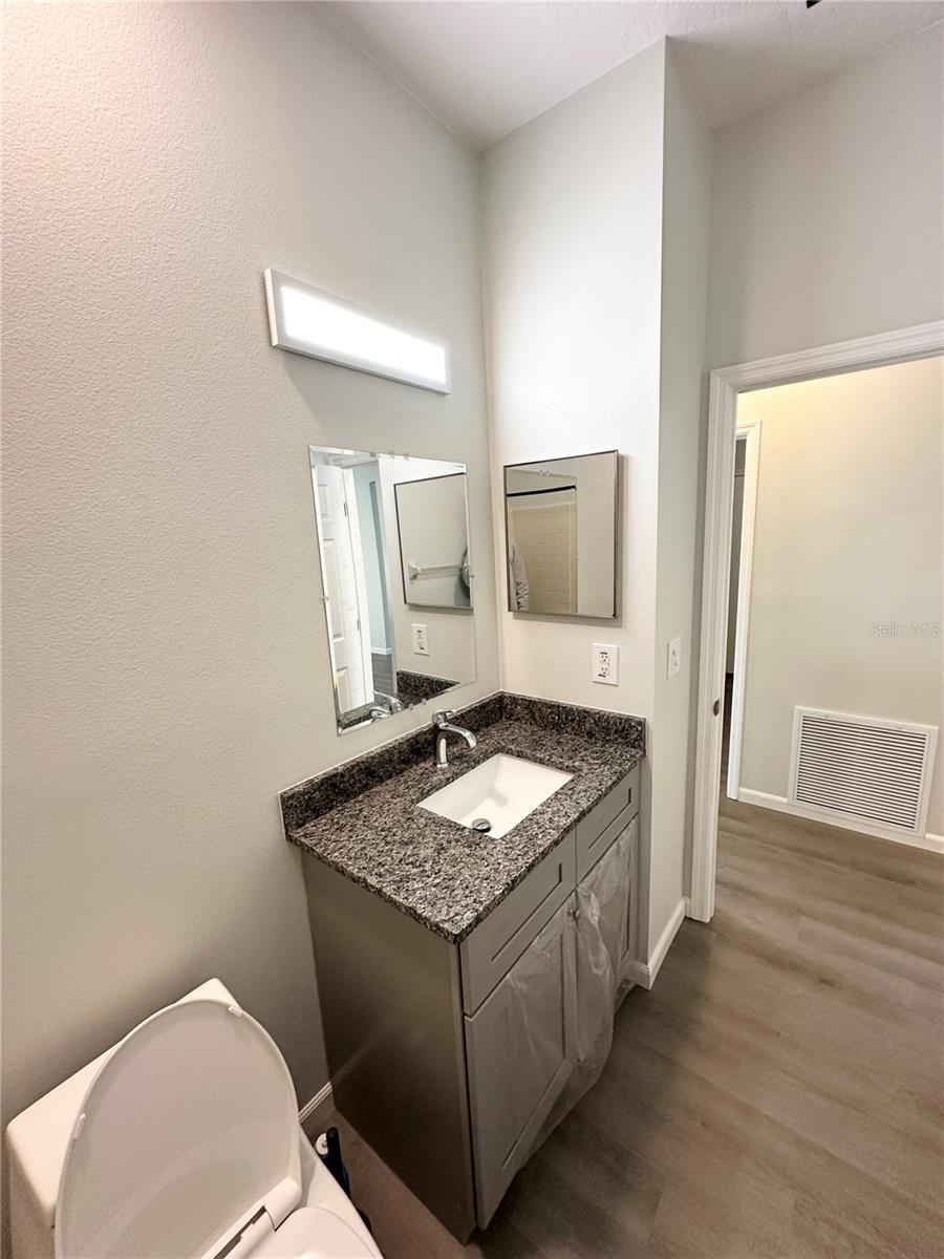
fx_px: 509
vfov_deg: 102.1
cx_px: 472
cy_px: 630
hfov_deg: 85.7
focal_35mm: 14
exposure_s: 1/120
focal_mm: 2.22
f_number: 2.2
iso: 200
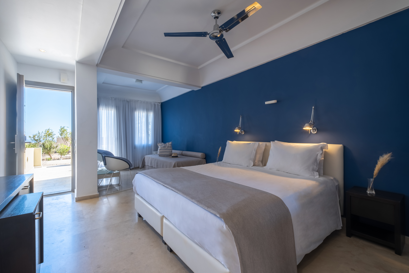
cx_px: 204
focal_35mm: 15
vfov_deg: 77.3
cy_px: 136
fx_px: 170
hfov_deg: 100.4
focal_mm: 10
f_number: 10
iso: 200
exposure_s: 1/100
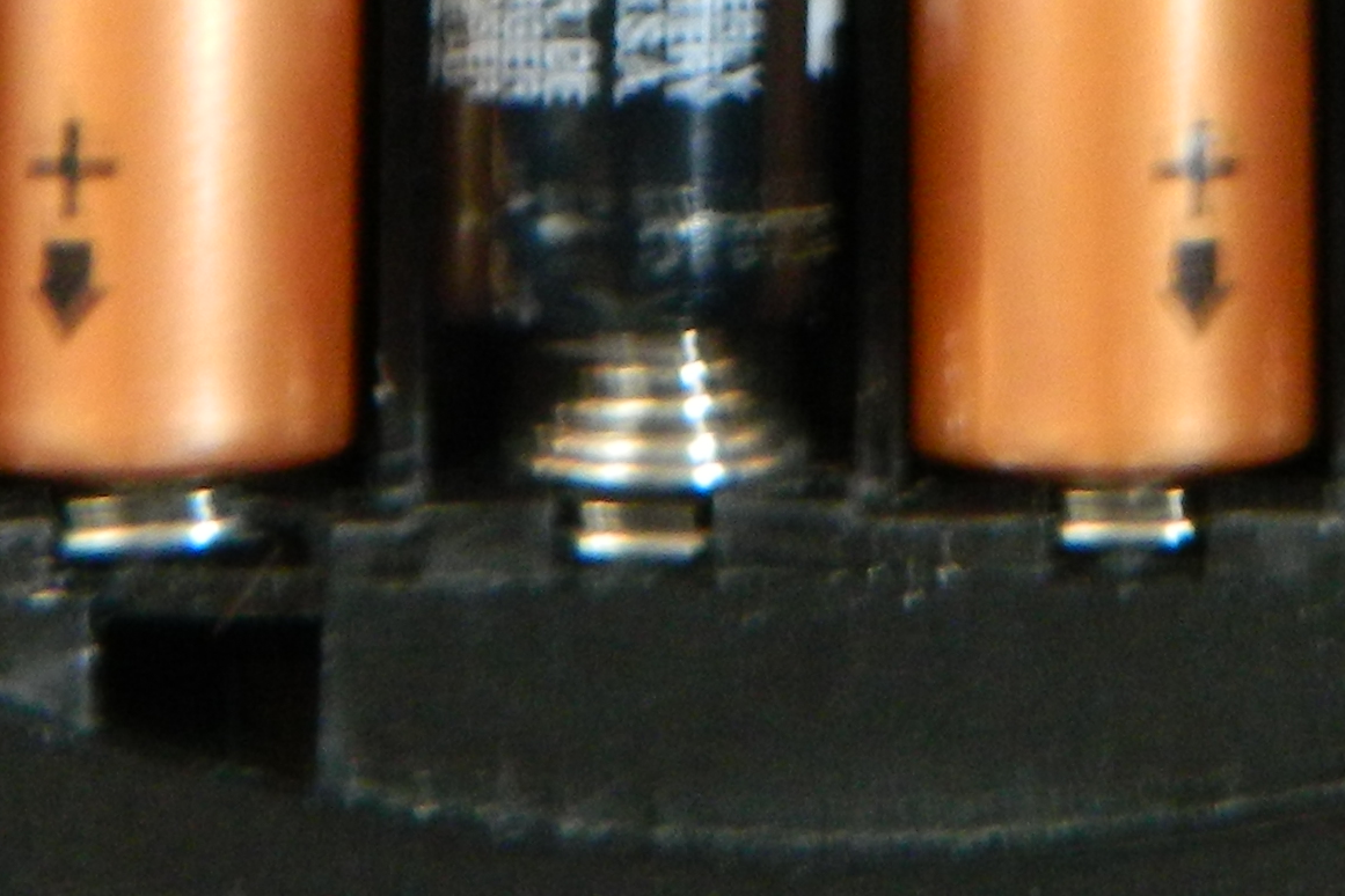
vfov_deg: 10.7
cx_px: 1068
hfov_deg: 16.9
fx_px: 4483
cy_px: -702
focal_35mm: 120
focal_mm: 5.6
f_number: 3.2
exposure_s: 1/1.6
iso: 200
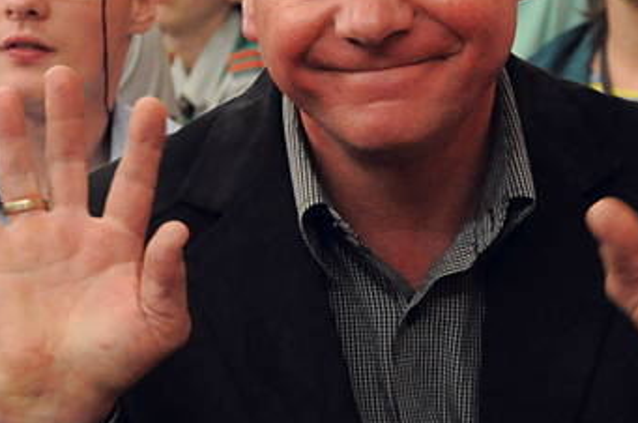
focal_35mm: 232
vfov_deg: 5.9
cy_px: 162
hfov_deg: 8.9
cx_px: 400
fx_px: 4104
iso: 2500
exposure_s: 1/80
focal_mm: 62
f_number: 5.6
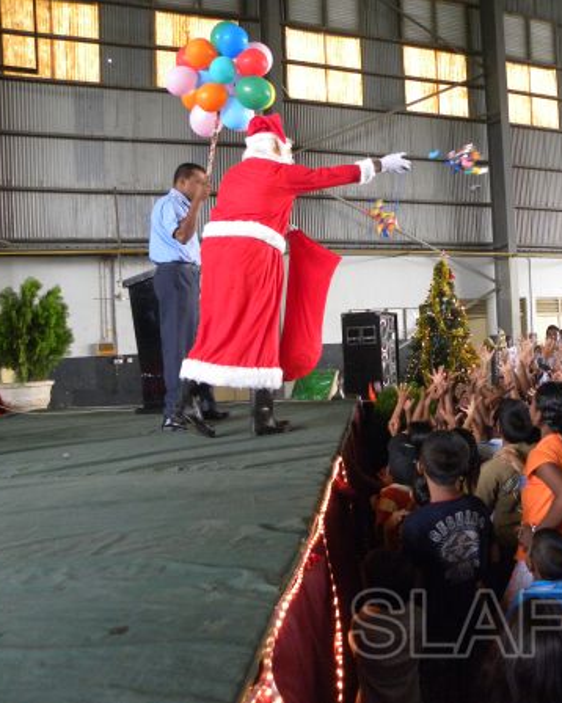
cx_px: 399
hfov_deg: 42.4
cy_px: 352
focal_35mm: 34
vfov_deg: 52.9
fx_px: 707
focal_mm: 4.6
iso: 357
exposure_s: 1/71.8
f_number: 2.8
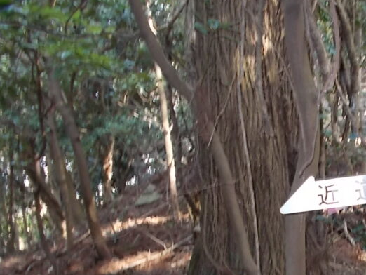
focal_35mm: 51
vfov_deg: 27.6
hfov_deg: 35.1
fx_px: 539
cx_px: 337
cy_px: 243
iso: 200
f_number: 3.2
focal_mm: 4.6
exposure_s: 1/25
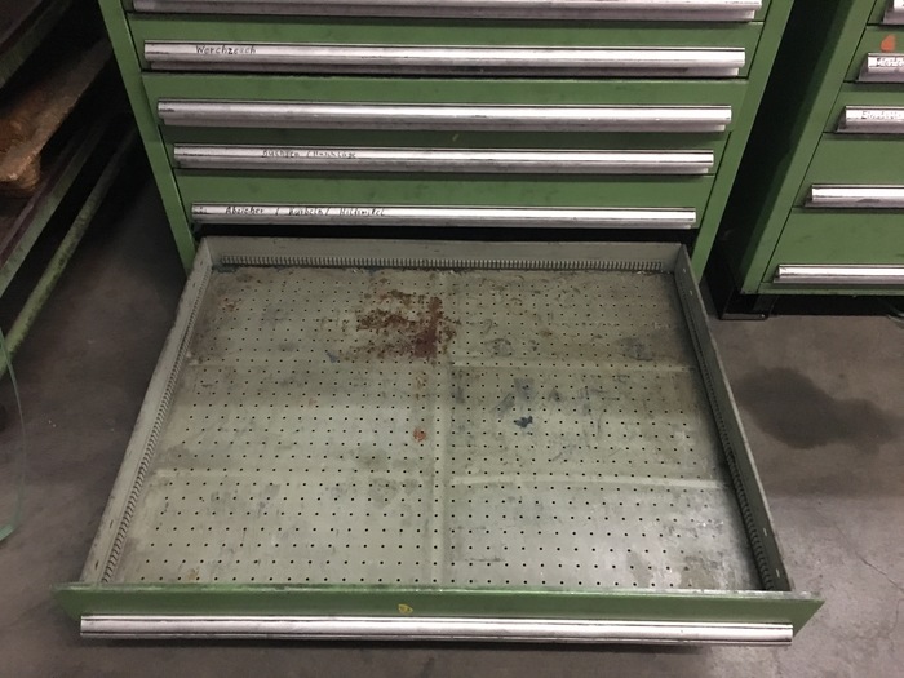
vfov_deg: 48.2
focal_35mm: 29
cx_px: 452
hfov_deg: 61.7
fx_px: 757
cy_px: 339
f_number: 2.2
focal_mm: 4.15
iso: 320
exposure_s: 1/17
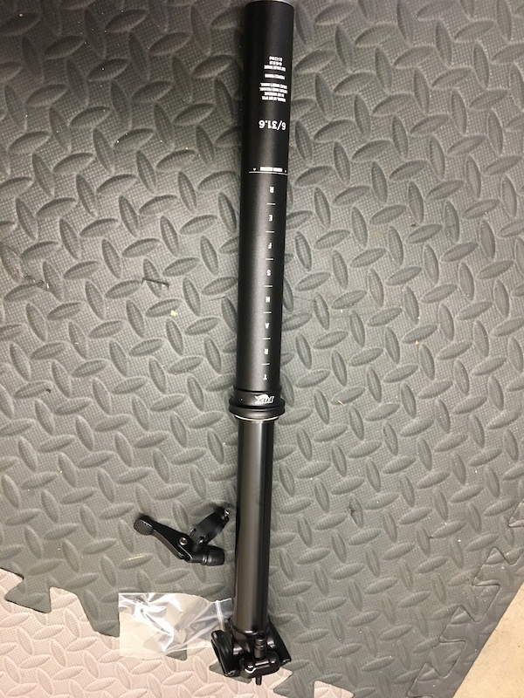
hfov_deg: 48.2
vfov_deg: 61.7
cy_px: 349
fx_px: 585
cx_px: 262
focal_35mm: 29
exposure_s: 1/17
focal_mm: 4.15
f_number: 2.2
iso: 200
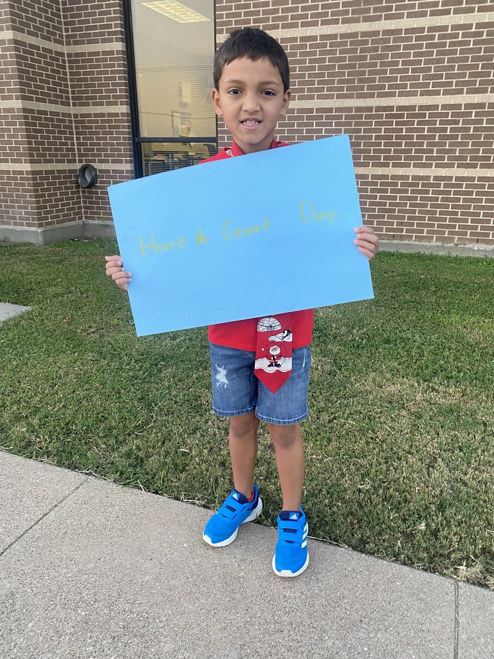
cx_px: 247
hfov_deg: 53.1
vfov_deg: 67.3
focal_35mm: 26
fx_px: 495
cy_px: 330
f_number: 1.8
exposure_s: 1/60
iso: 80
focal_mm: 4.25
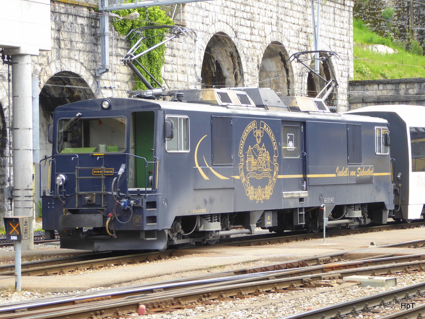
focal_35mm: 138
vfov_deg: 10.7
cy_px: 160
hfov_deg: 14.3
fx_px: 1694
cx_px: 212
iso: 100
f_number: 5.2
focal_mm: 22.3
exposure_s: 1/60
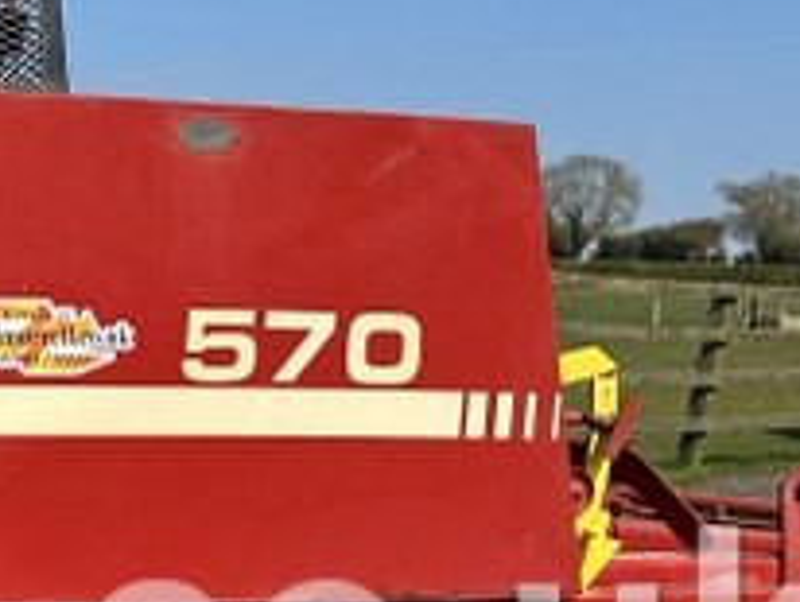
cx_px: -505
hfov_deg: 18.0
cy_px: 637
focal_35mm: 93
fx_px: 2152
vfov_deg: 15.6
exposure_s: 1/4184
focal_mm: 6.86
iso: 80
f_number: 1.78
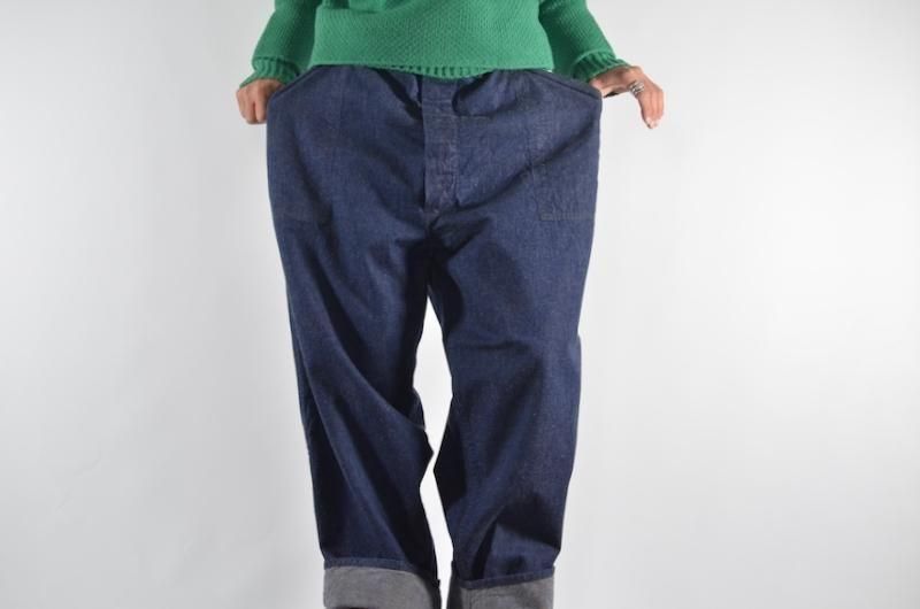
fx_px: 1530
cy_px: 304
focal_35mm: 60
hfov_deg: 33.5
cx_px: 460
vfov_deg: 22.5
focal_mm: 40
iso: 800
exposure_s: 1/80
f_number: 4.5
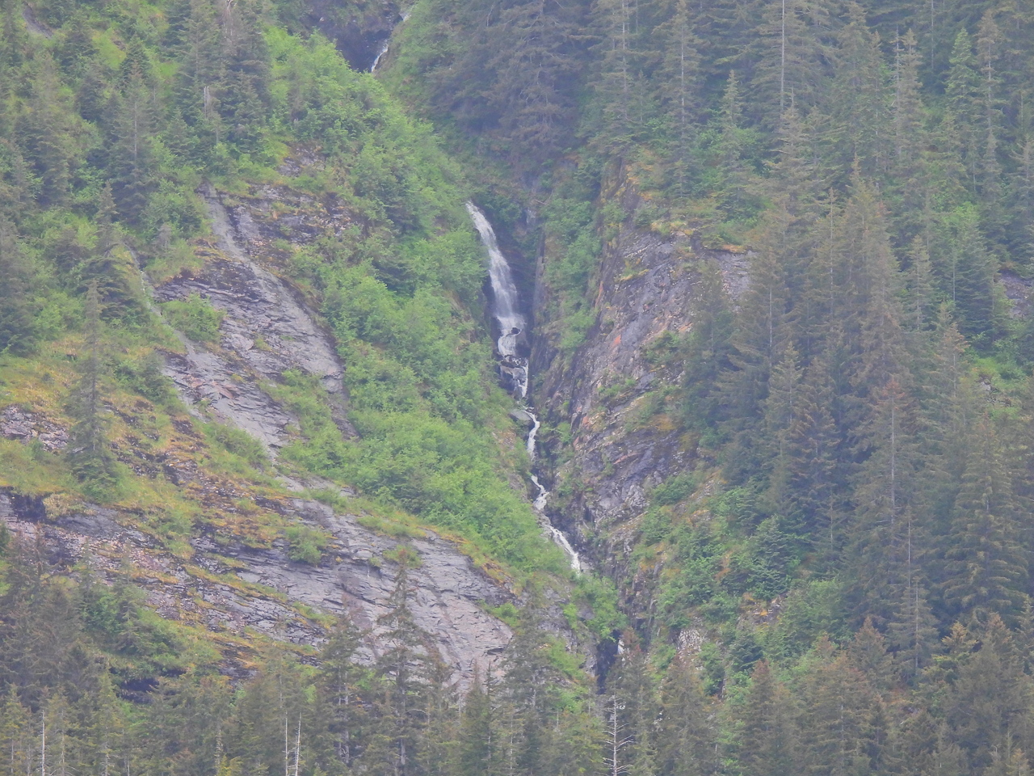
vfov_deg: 3.7
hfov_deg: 5.0
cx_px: 517
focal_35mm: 400
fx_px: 11948
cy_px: 388
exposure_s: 1/125
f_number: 5
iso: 220
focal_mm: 71.4
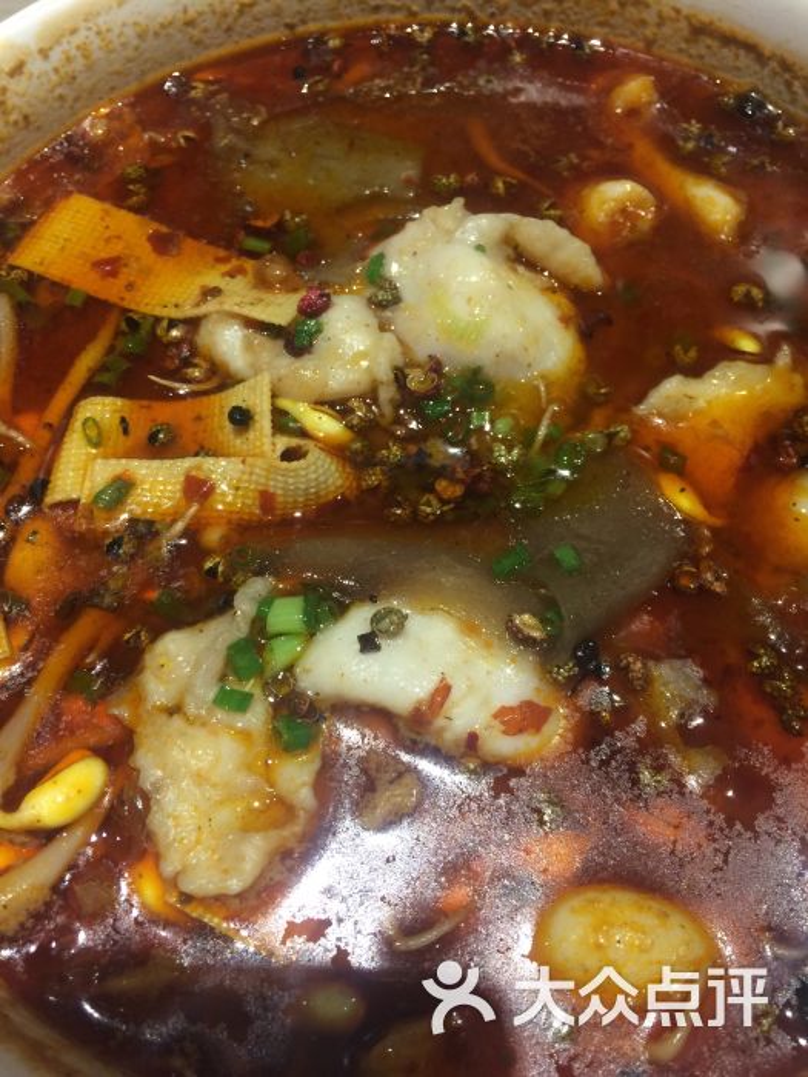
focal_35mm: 29
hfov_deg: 48.2
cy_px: 538
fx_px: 903
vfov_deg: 61.7
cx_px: 404
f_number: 2.2
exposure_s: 1/30
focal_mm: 4.15
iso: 32
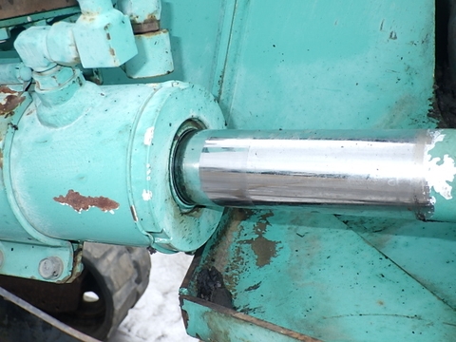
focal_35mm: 42
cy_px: 171
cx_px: 228
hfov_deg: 44.8
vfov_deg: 34.3
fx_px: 553
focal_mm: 7.5
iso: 125
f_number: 4.2
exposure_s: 1/320
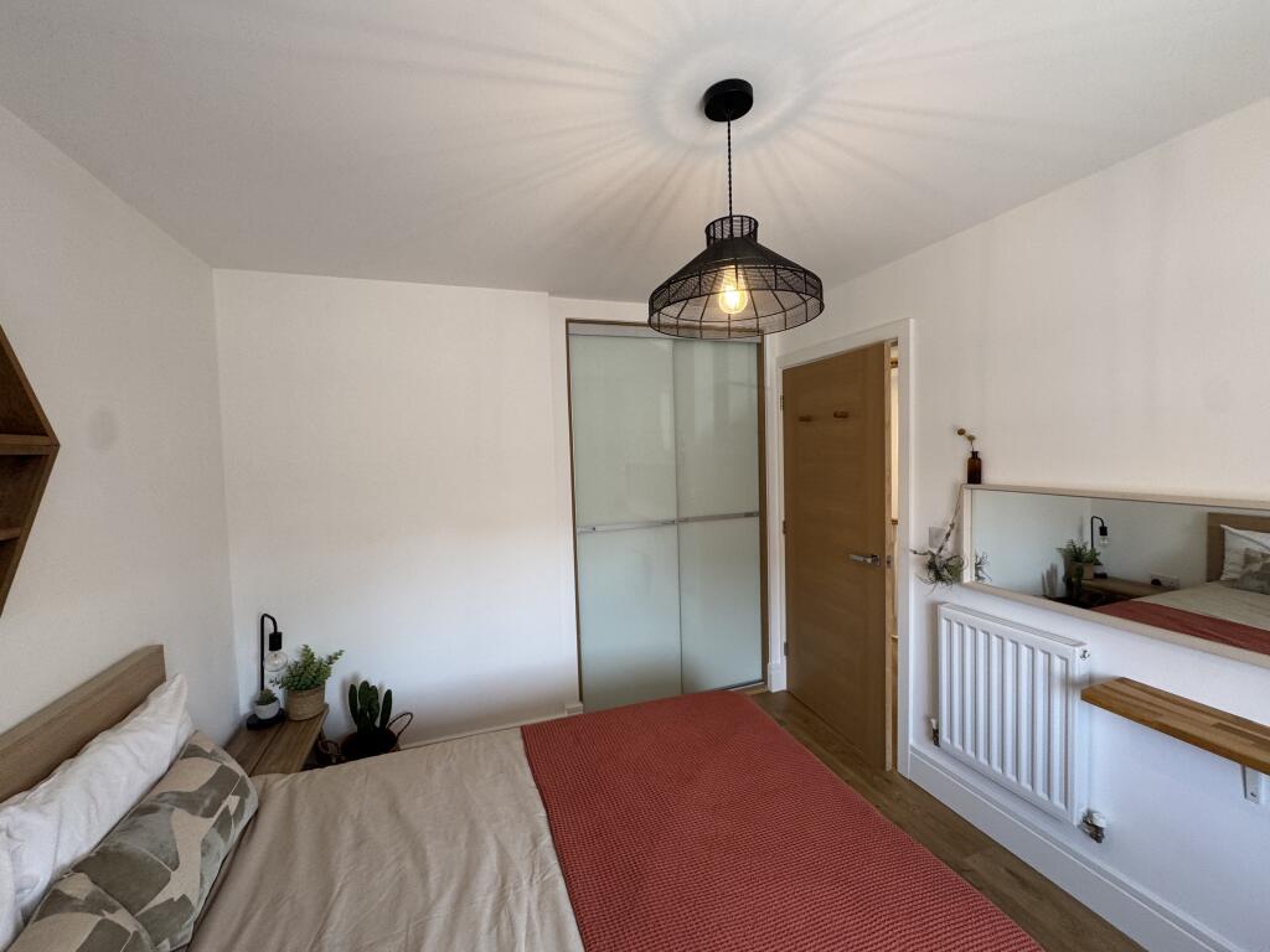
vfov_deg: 85.7
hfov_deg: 102.1
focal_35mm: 14
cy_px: 476
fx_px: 514
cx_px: 635
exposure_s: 1/99
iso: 100
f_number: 2.2
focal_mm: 2.22
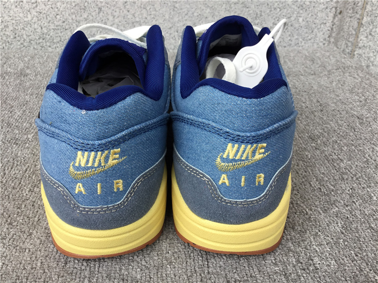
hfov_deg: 58.4
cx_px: 189
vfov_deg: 45.4
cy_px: 142
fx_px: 339
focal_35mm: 31
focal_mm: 3.3
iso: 25
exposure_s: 1/100
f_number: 2.4
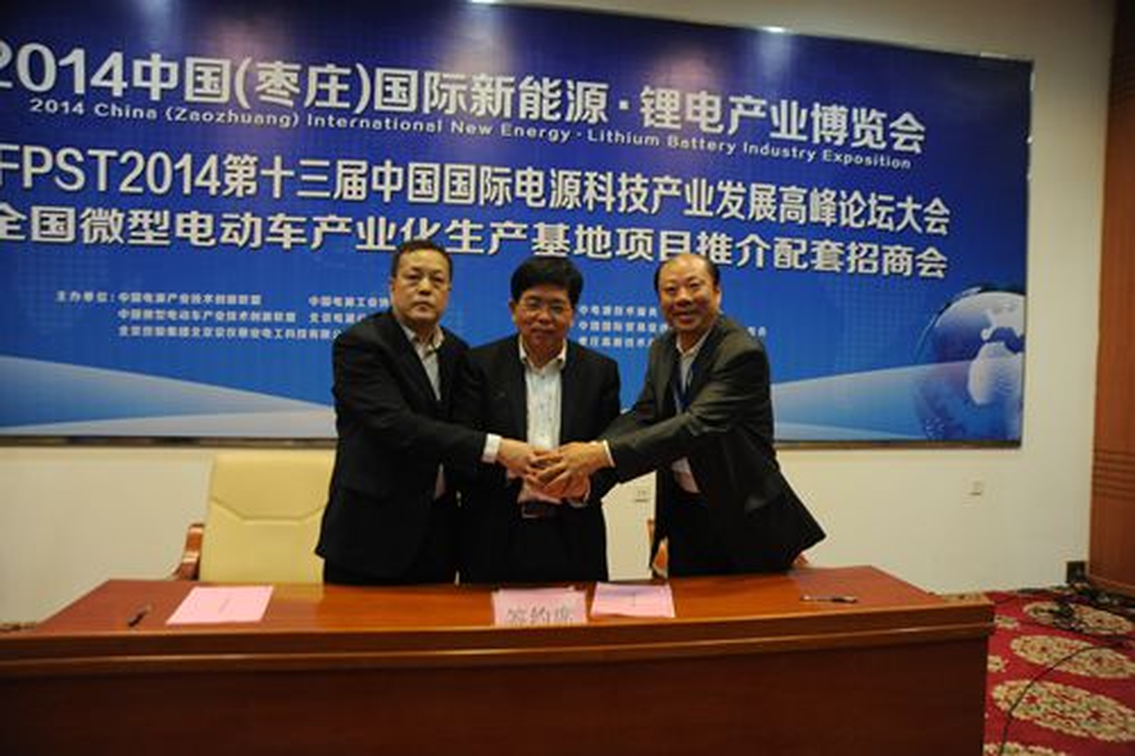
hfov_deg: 69.4
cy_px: 378
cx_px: 568
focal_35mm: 26
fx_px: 819
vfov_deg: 49.5
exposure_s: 1/80
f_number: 4.5
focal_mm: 26
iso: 2000
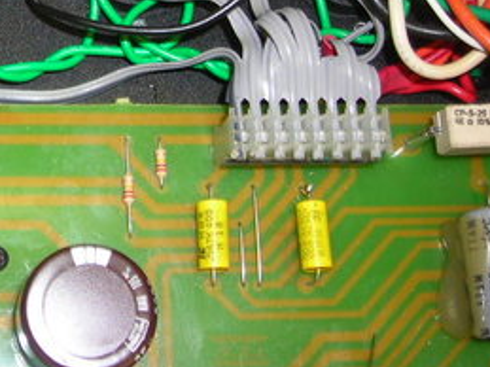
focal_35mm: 88
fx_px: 1245
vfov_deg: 16.3
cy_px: -38
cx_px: -42
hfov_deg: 21.2
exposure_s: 1/60.1
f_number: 3.2
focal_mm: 6.3
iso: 50
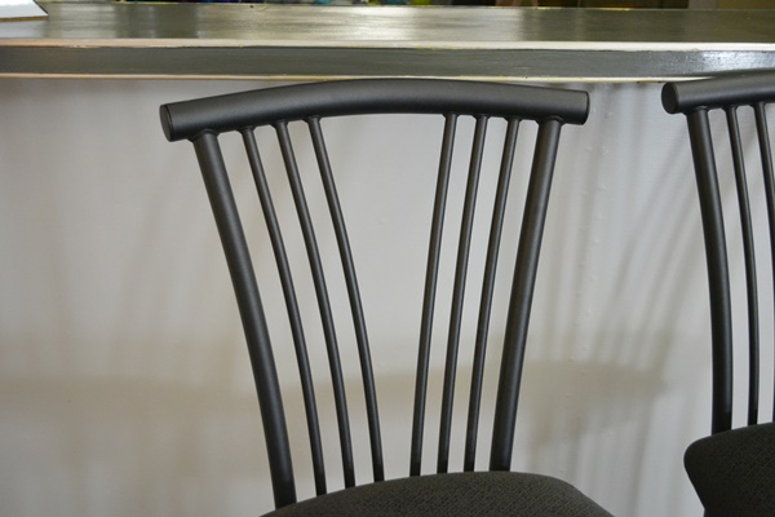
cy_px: 258
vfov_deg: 34.2
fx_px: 840
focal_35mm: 39
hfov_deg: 49.6
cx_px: 388
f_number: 4.2
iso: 1800
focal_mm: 26
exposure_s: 1/30
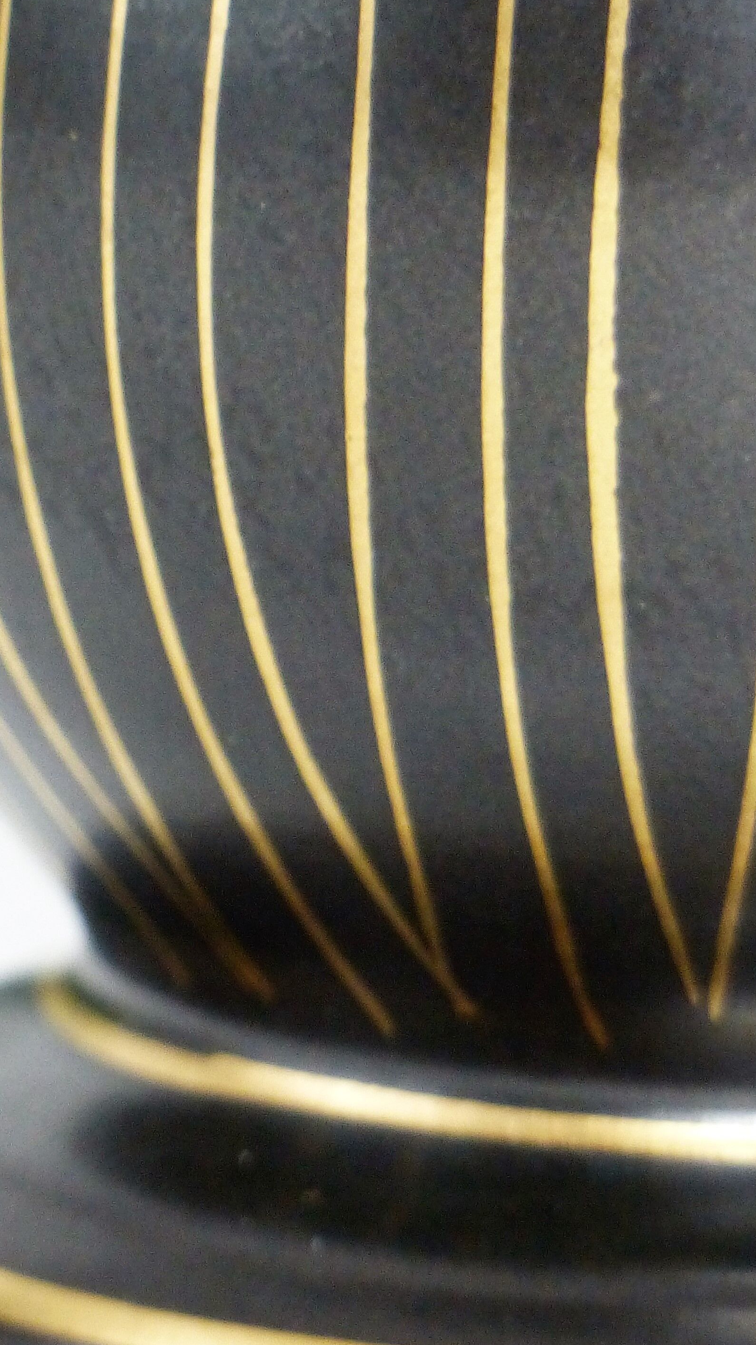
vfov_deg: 3.5
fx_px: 21743
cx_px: 318
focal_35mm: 610
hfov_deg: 2.0
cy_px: 652
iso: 400
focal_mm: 64.6
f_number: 2.8
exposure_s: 1/15
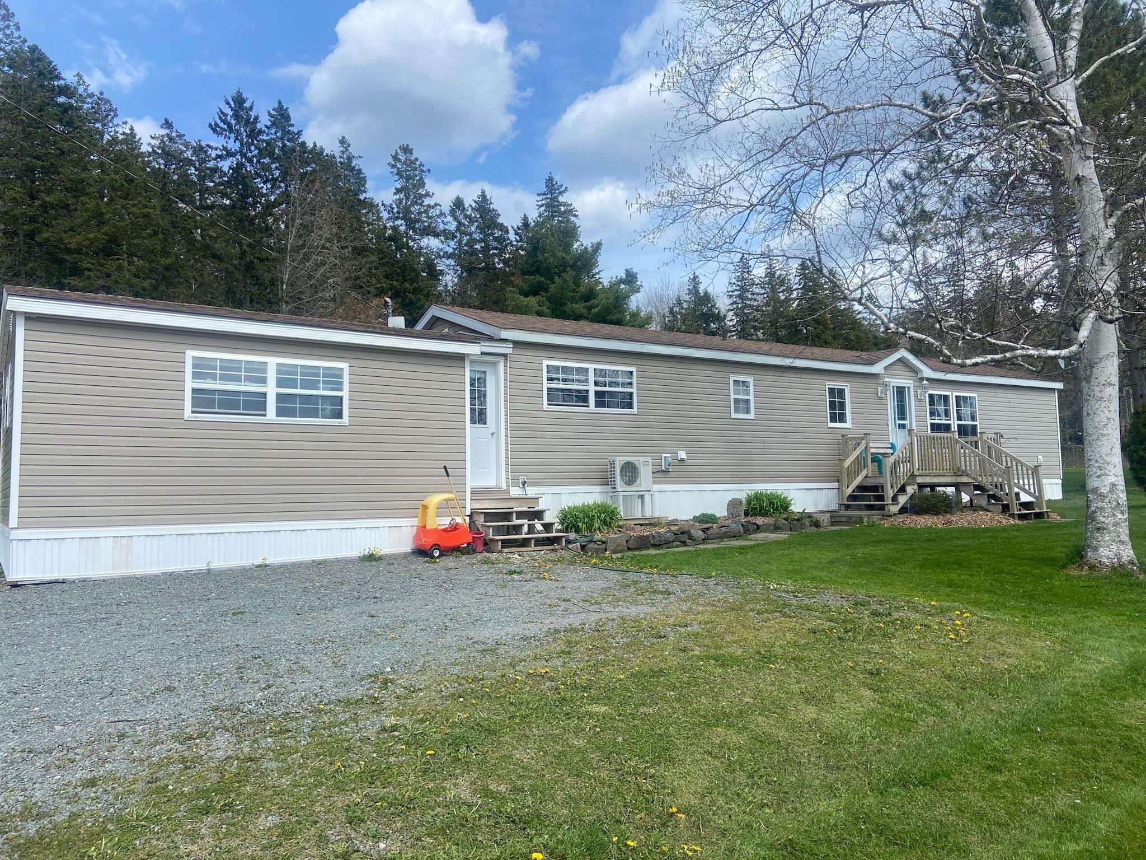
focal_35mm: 26
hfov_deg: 67.3
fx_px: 861
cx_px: 573
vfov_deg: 53.1
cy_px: 430
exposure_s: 1/1727
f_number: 1.8
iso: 32
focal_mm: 4.25
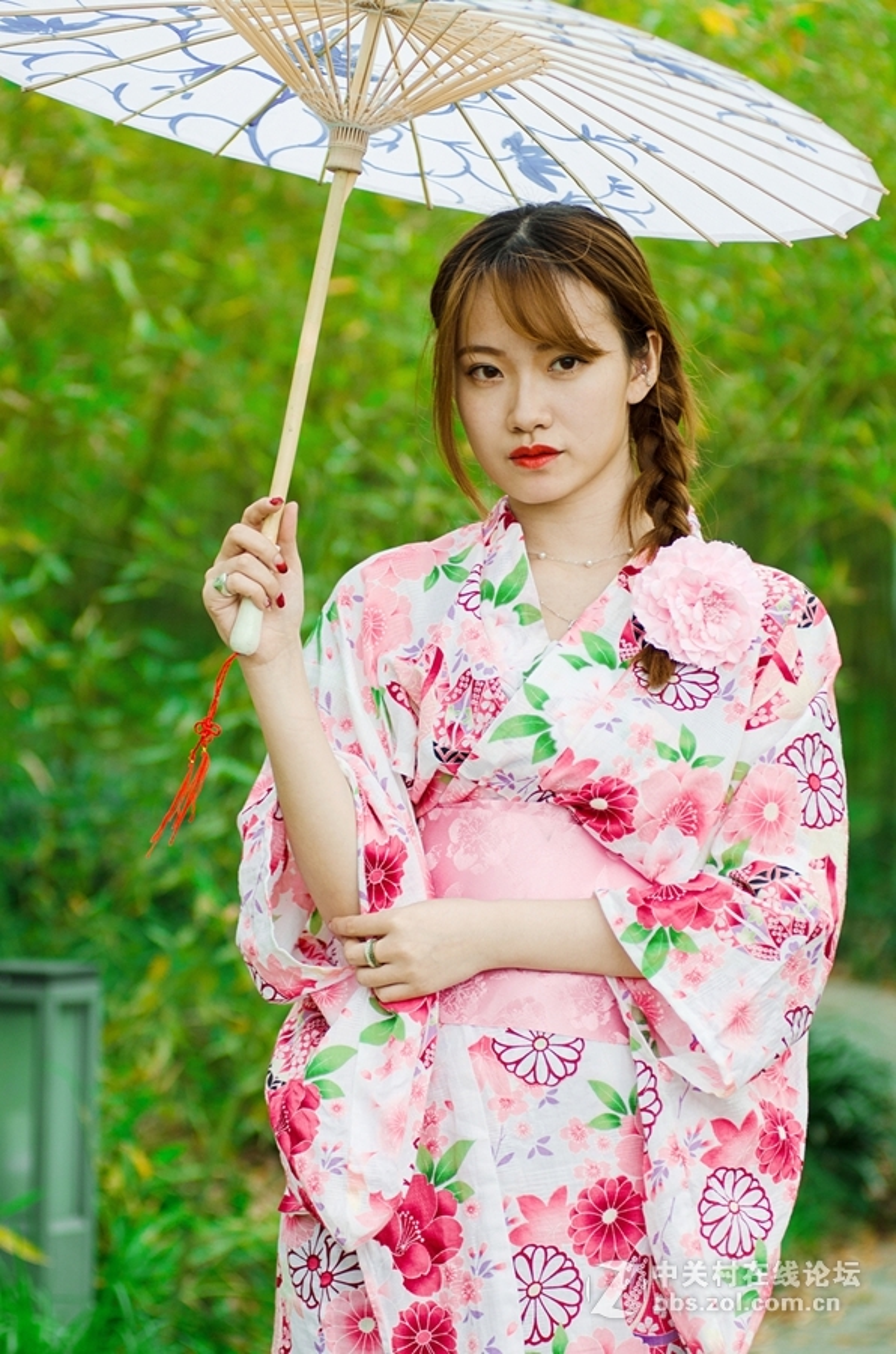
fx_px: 4500
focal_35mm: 120
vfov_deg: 17.1
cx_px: 448
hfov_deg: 11.4
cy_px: 677
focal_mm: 80
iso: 200
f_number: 3.5
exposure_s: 1/250
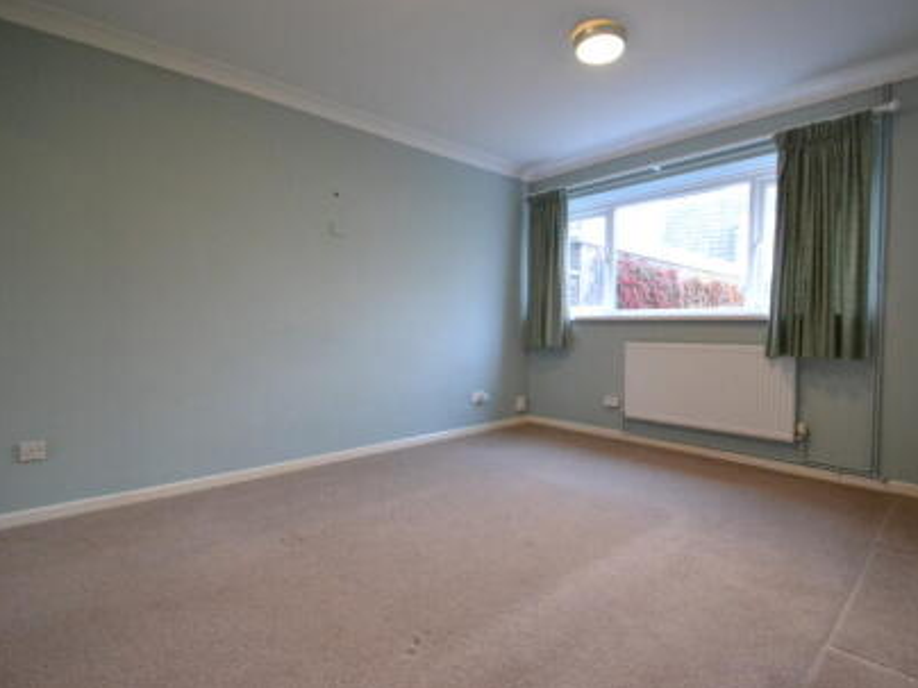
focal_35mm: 17
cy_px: 335
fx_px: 451
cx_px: 534
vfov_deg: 74.7
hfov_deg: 90.3
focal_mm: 10
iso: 3200
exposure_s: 1/60
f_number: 3.5
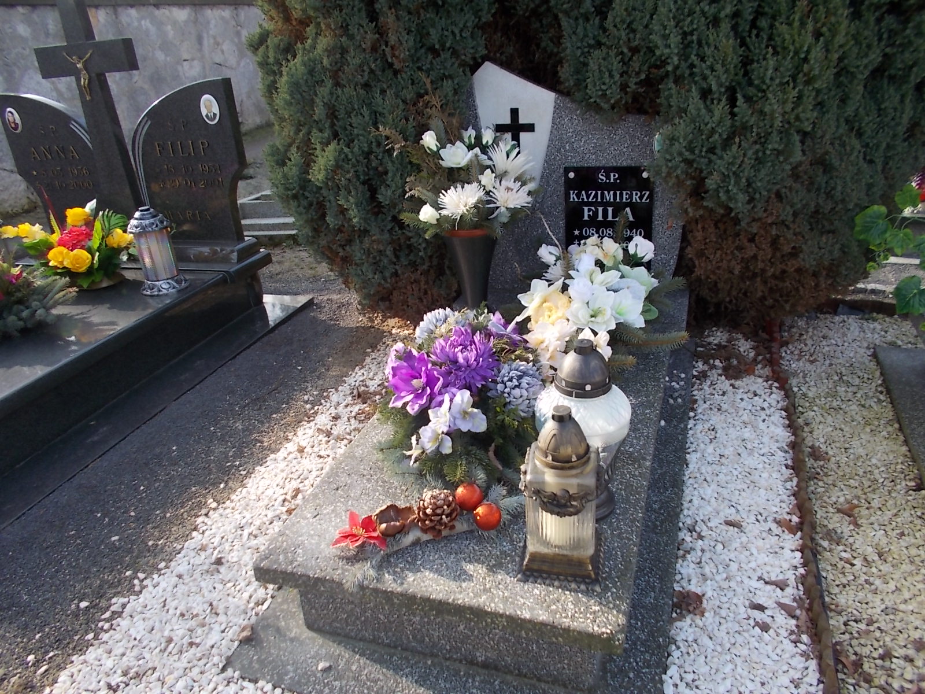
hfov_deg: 67.3
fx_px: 695
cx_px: 462
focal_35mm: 26
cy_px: 347
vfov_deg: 53.1
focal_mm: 4.6
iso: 80
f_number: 3.2
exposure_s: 1/250
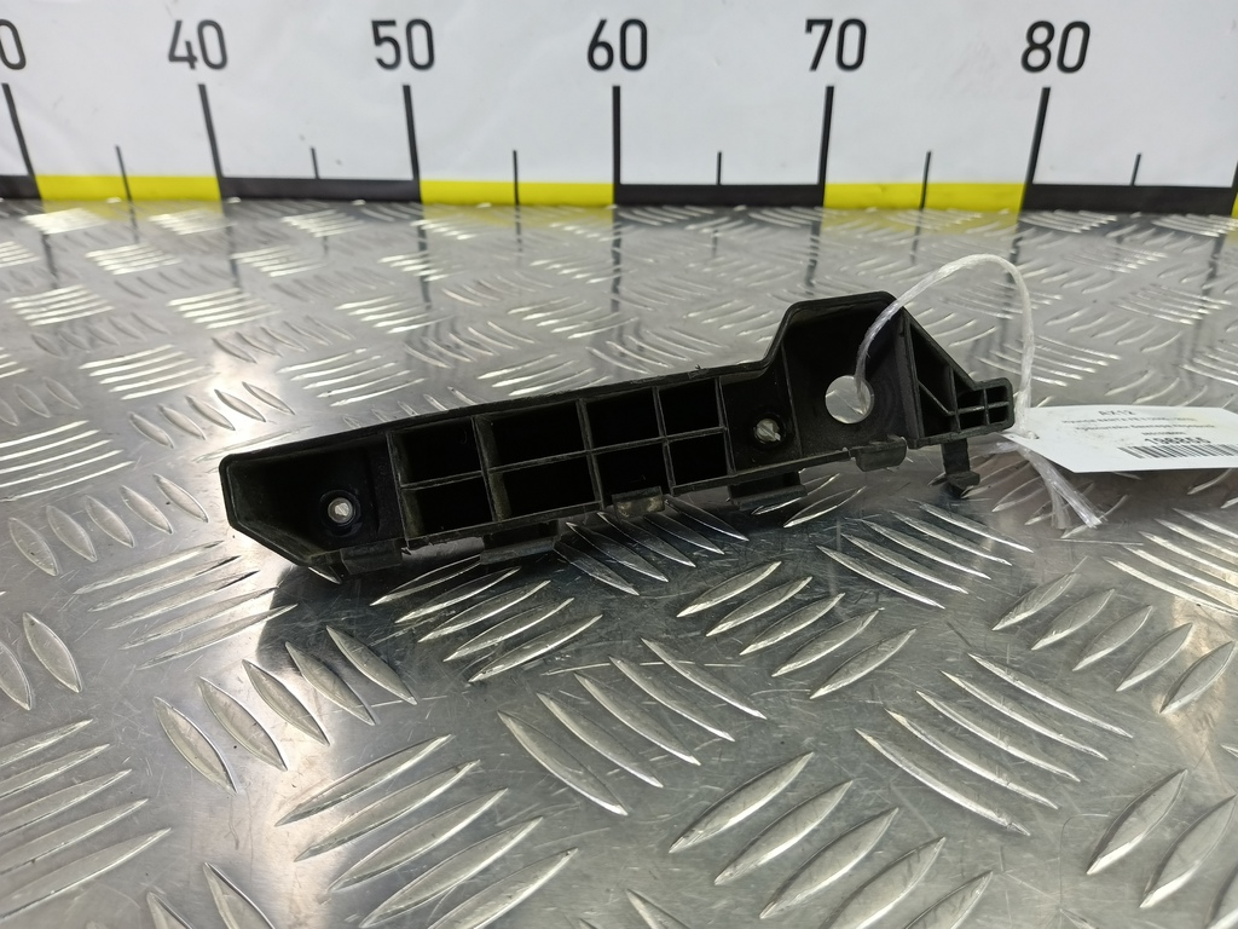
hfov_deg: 73.9
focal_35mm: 23
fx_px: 823
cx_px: 619
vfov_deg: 58.9
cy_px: 464
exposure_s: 1/50
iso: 128
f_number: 1.6
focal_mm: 4.11
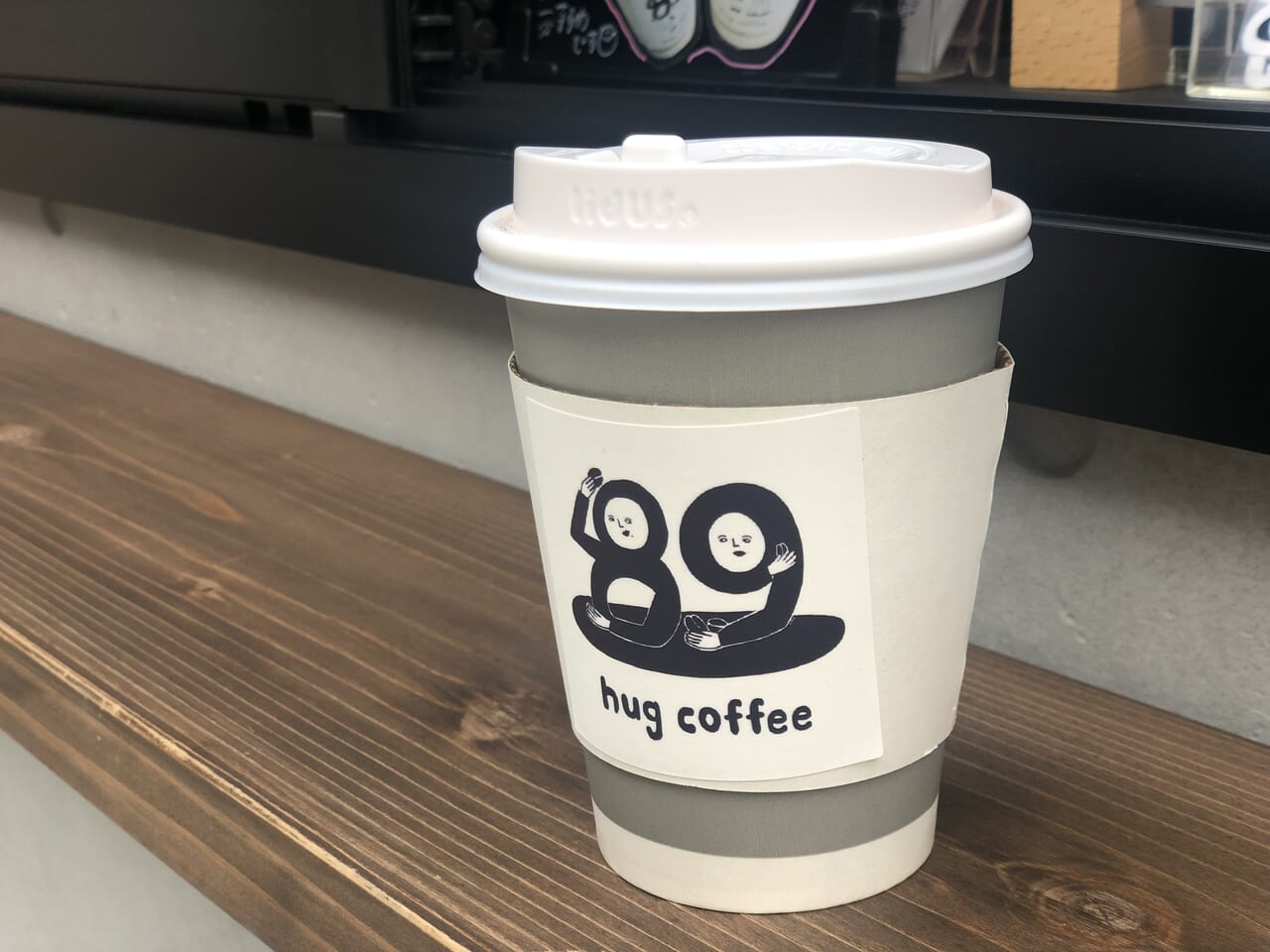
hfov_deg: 36.8
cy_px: 476
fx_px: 1908
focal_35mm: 52
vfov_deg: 28.0
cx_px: 635
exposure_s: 1/60
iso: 20
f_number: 2.4
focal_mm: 6
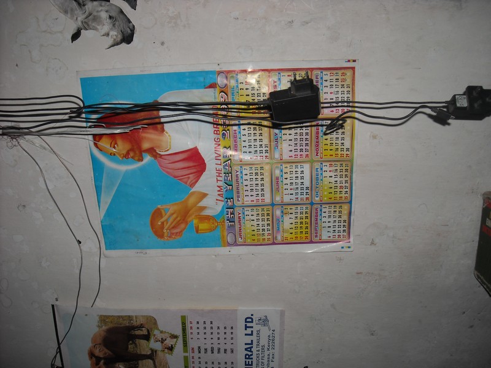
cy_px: 184
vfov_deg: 40.7
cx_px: 246
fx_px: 496
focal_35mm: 35
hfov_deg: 52.6
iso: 64
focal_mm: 5.7
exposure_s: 1/60
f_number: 2.8
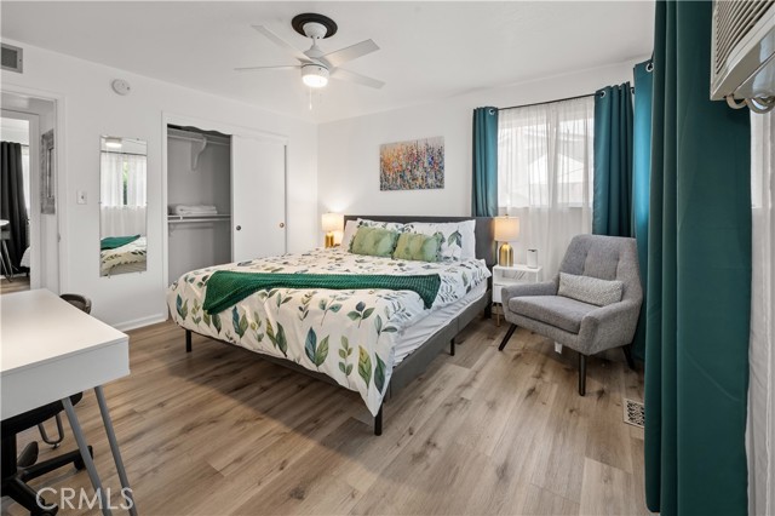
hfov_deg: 104.3
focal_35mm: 14
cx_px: 388
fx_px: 301
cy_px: 258
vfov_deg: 81.1
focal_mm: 14
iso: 250
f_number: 9
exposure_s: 1/3
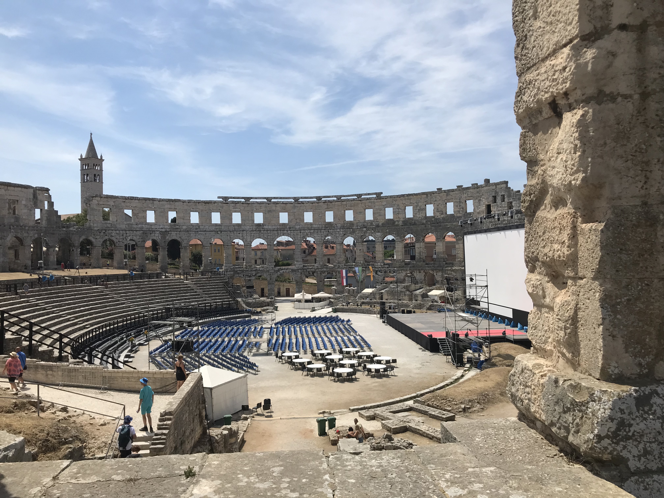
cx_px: 332
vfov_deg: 49.7
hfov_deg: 63.4
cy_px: 249
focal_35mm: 28
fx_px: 537
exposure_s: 1/3831
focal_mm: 3.99
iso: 20
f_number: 1.8
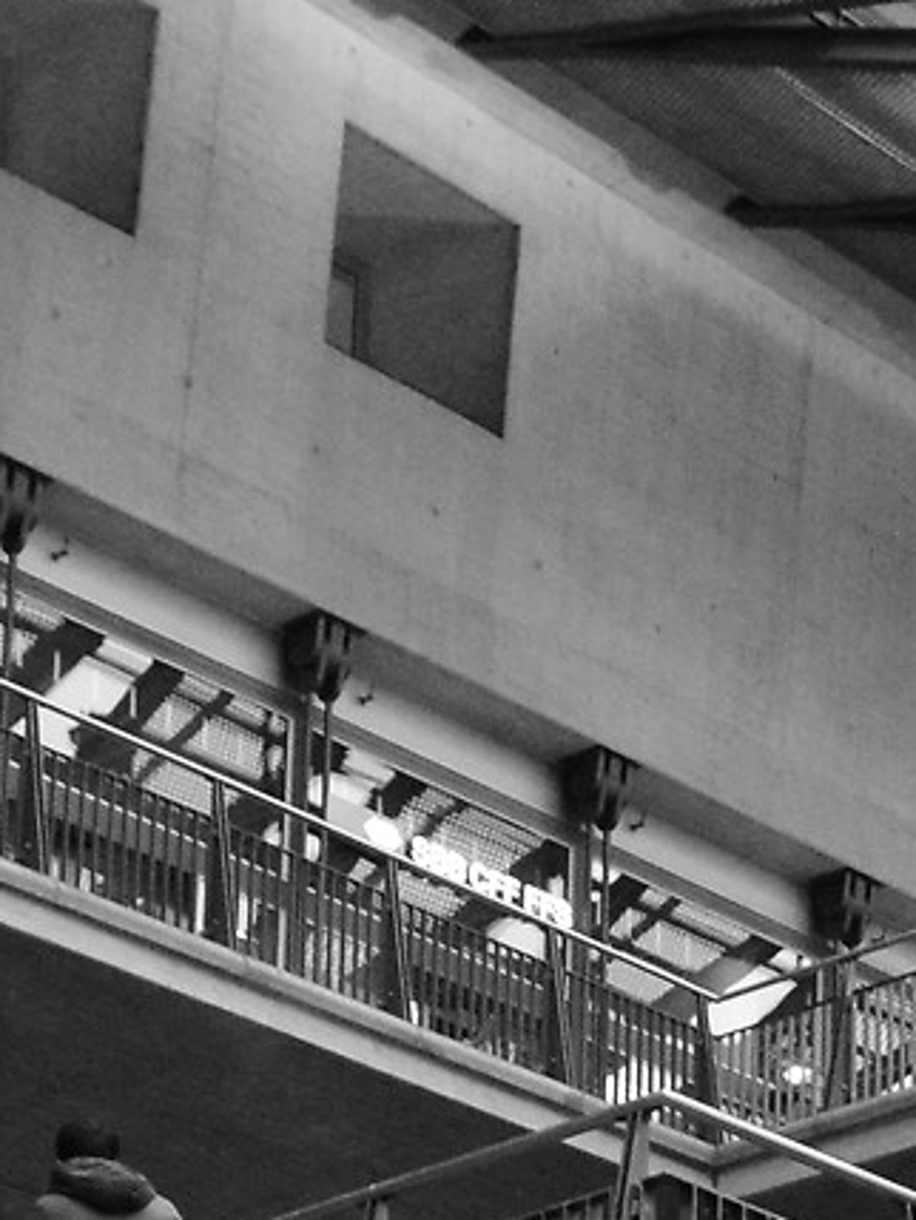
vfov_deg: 14.1
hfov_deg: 11.1
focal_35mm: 129
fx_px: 4549
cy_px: 1965
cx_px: 1377
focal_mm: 24
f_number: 10
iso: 5600
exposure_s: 1/80
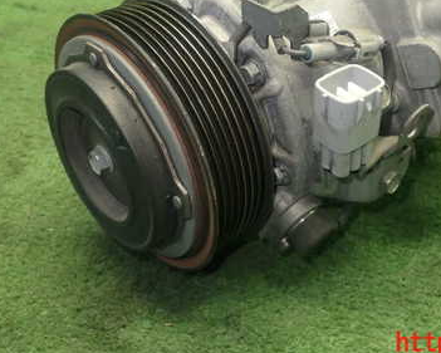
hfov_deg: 36.8
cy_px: 77
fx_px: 653
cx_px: 303
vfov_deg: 29.6
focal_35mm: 50
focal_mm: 5.4
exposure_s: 1/30
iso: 250
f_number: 2.3
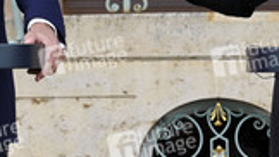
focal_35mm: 250
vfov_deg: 4.8
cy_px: -72
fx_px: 1849
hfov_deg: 8.6
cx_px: 106
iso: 1000
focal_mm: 86
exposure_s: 1/400
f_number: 9
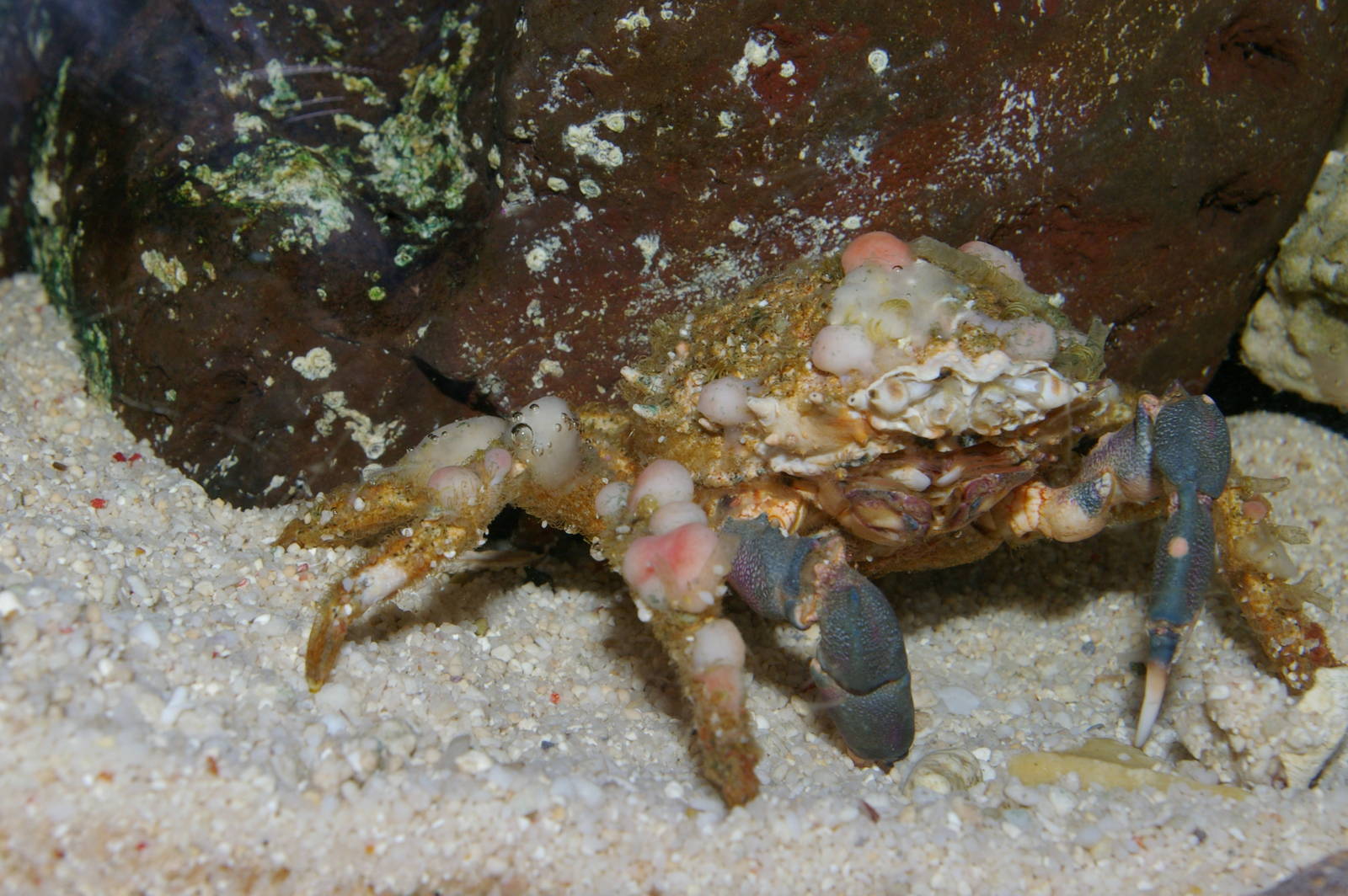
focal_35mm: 50
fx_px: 1852
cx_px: 674
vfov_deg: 27.2
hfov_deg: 40.0
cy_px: 448
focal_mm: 33
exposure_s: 1/45
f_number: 16
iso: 400
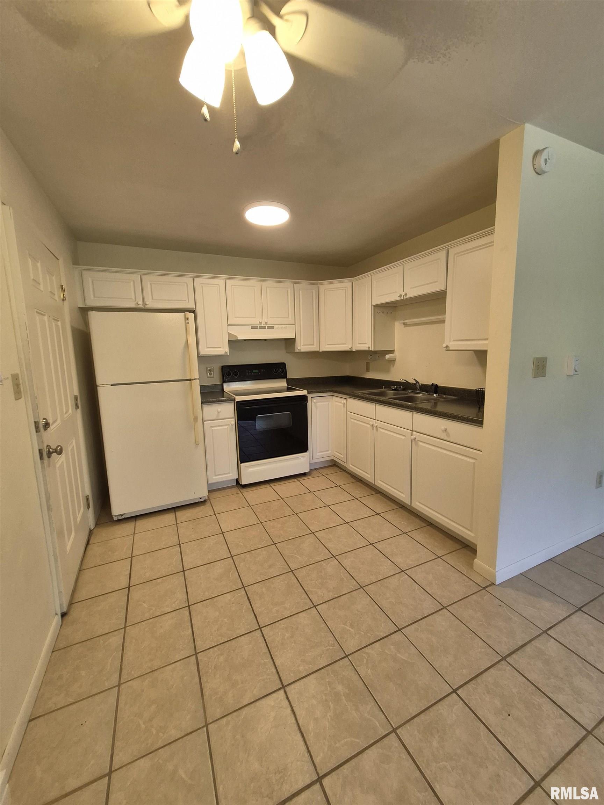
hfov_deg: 89.9
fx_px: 302
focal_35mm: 13
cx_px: 302
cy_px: 402
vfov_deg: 106.2
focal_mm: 1.74
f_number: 2.2
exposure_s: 1/60
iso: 100
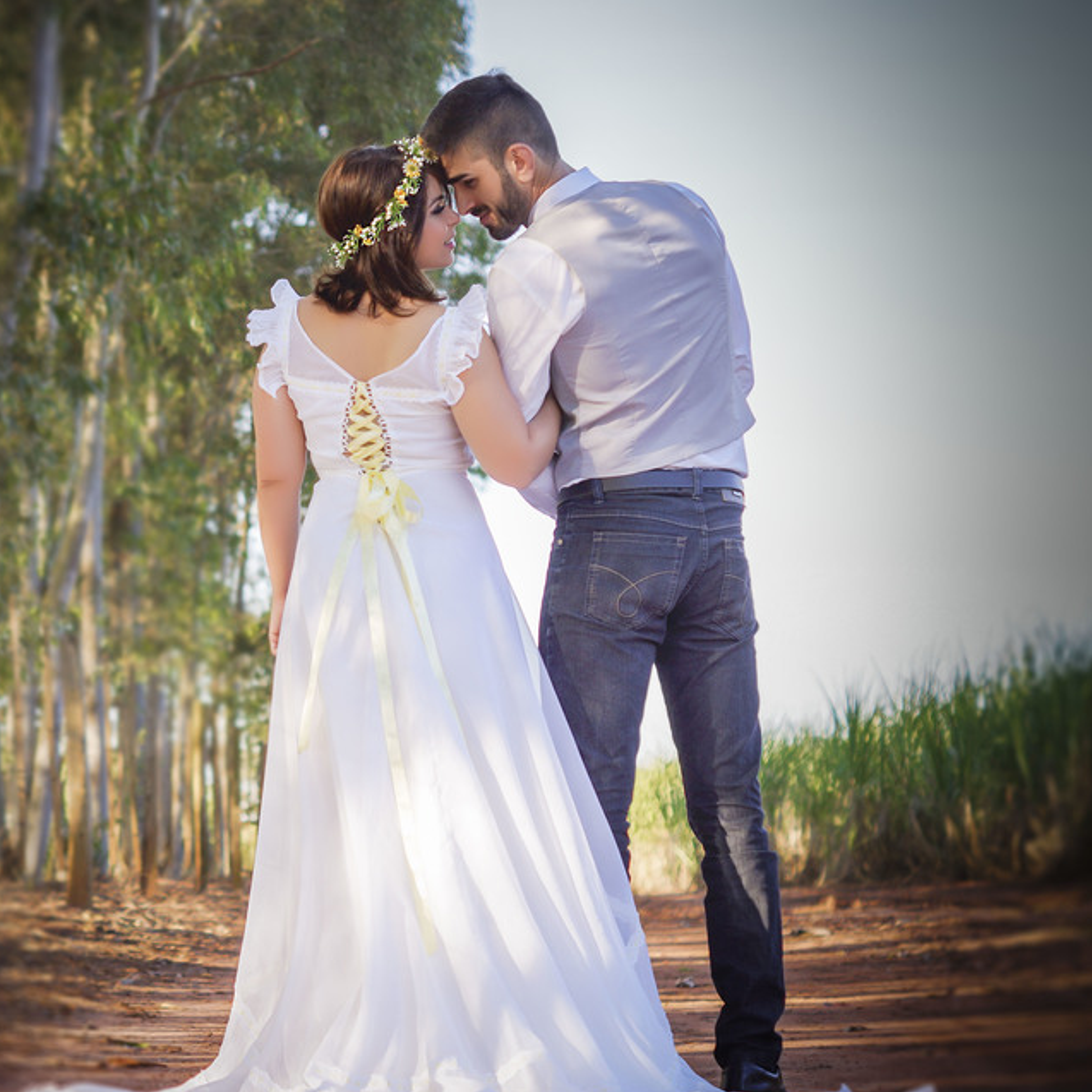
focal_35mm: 120
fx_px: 4283
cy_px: 590
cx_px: 195
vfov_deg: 14.5
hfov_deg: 14.4
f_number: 2.8
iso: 100
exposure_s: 1/400
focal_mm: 50
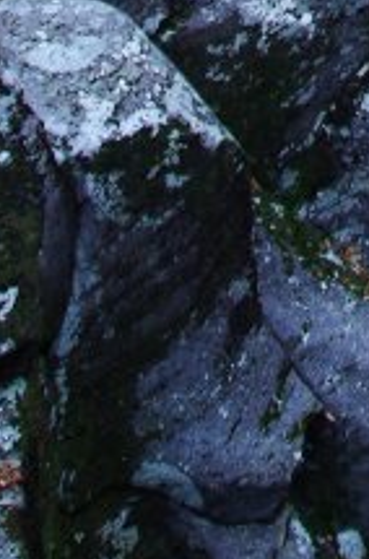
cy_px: -848
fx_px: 2306
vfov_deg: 11.2
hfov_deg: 8.6
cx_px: 786
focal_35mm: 149
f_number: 5.6
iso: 200
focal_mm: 17.01
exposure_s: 1/4
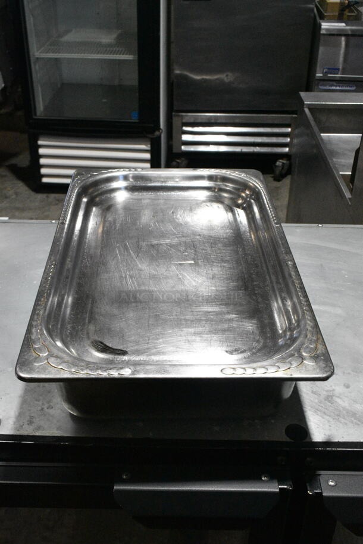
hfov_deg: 35.5
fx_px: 566
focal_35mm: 38
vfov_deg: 51.3
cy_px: 272
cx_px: 182
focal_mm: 25
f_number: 9
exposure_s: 1/500
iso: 6400
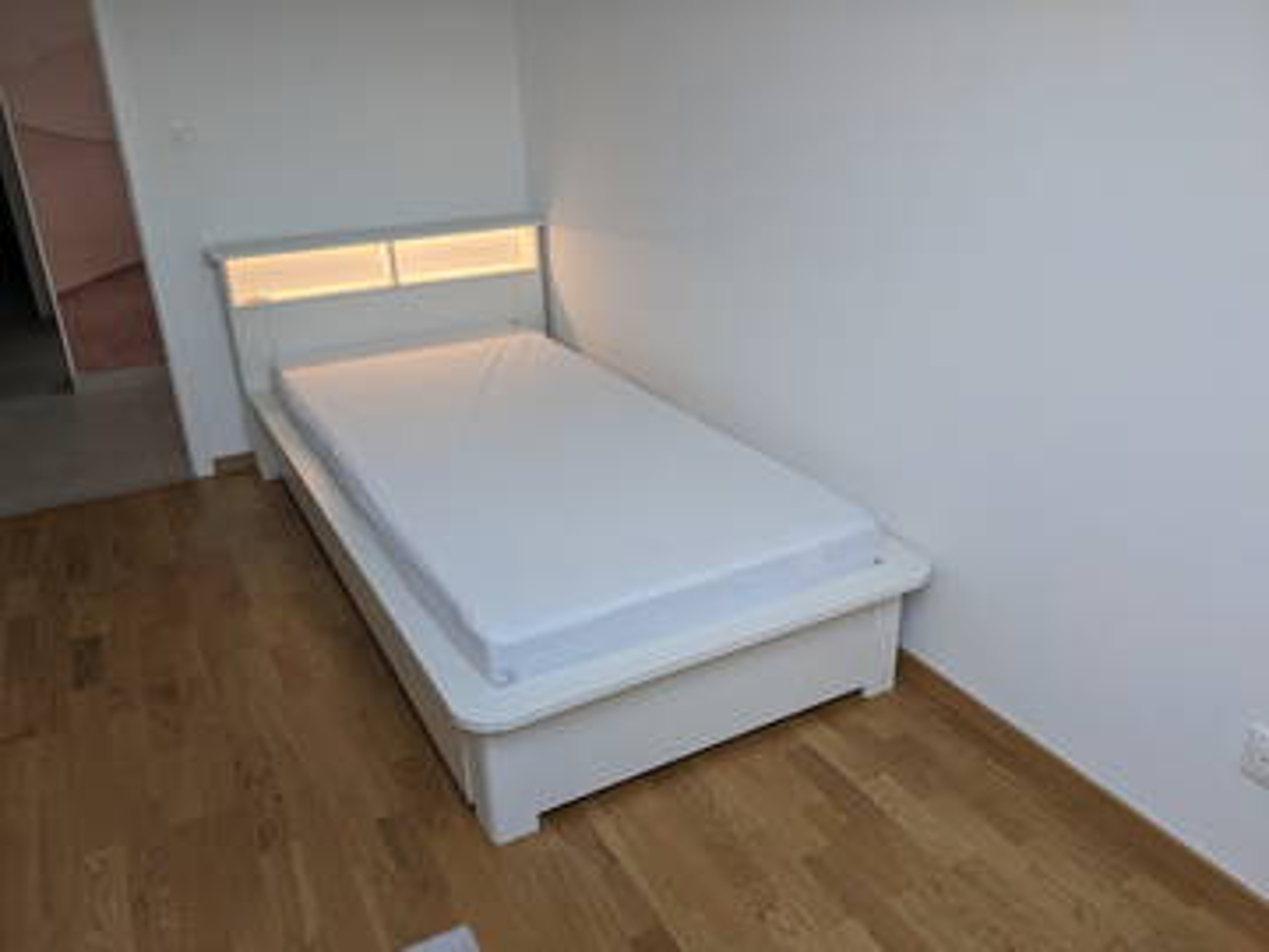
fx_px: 990
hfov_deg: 65.3
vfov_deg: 51.4
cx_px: 634
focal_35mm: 27
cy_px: 476
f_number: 1.73
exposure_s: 1/115
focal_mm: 4.38
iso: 65
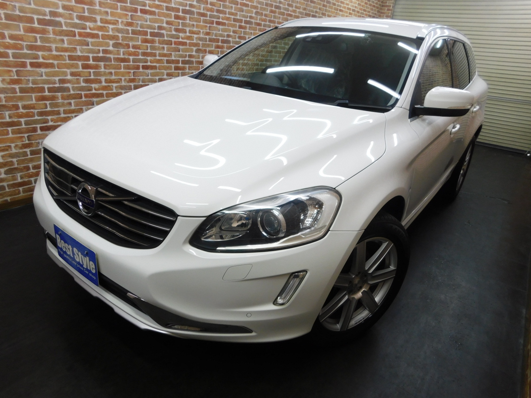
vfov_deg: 58.9
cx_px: 266
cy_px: 199
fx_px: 353
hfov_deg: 73.9
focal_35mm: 23
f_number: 3
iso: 140
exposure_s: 1/30
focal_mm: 4
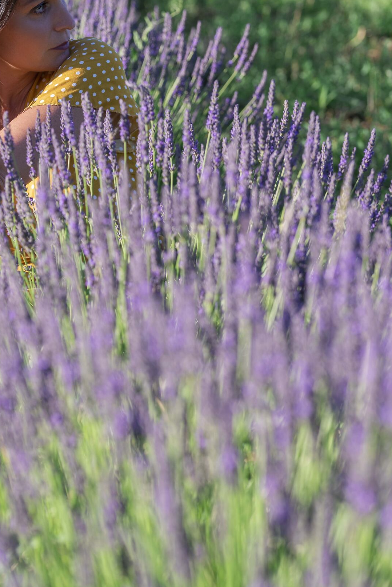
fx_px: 2546
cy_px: 182
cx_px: 106
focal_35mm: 156
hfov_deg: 8.8
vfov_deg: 13.1
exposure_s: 1/200
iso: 100
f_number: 5.6
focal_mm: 105
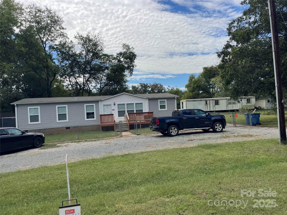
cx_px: 144
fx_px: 216
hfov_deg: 67.3
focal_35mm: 26
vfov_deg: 53.1
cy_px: 108
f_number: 1.6
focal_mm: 4.2
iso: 32
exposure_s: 1/5051
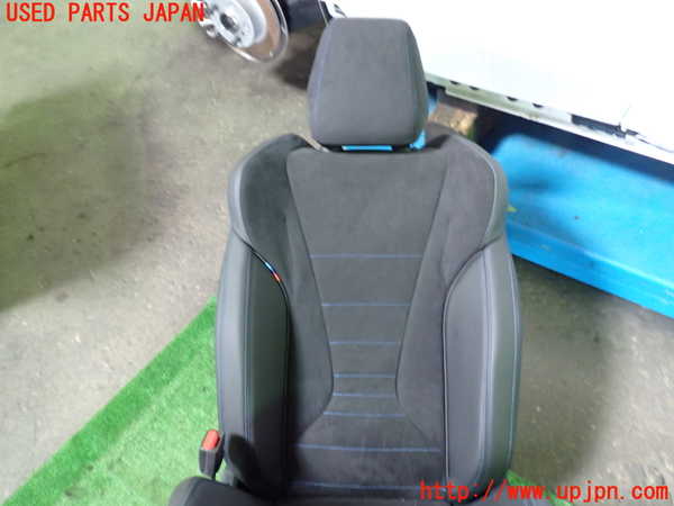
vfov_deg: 46.8
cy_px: 253
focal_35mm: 30
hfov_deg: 60.0
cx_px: 337
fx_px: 584
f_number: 2.3
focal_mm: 5.4
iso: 500
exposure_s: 1/30
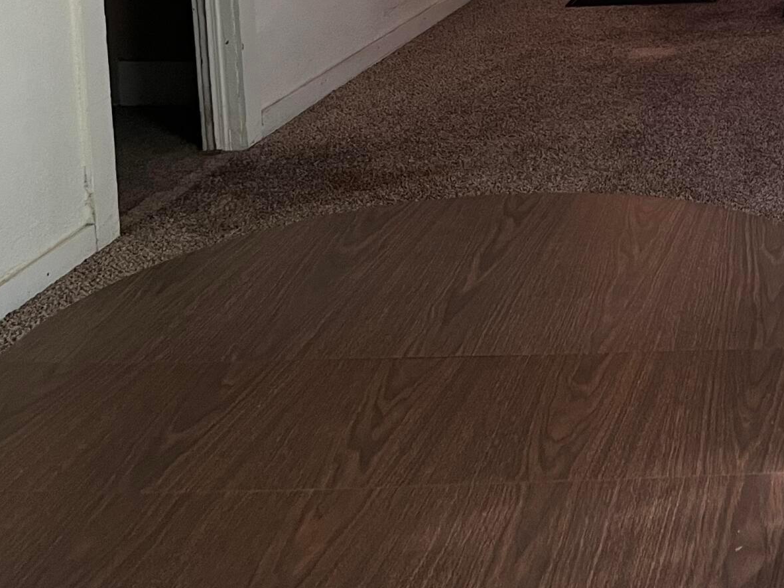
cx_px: 874
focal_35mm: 66
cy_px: -147
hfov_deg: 26.9
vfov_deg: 20.6
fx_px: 1494
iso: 200
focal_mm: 5.1
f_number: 1.6
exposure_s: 1/60
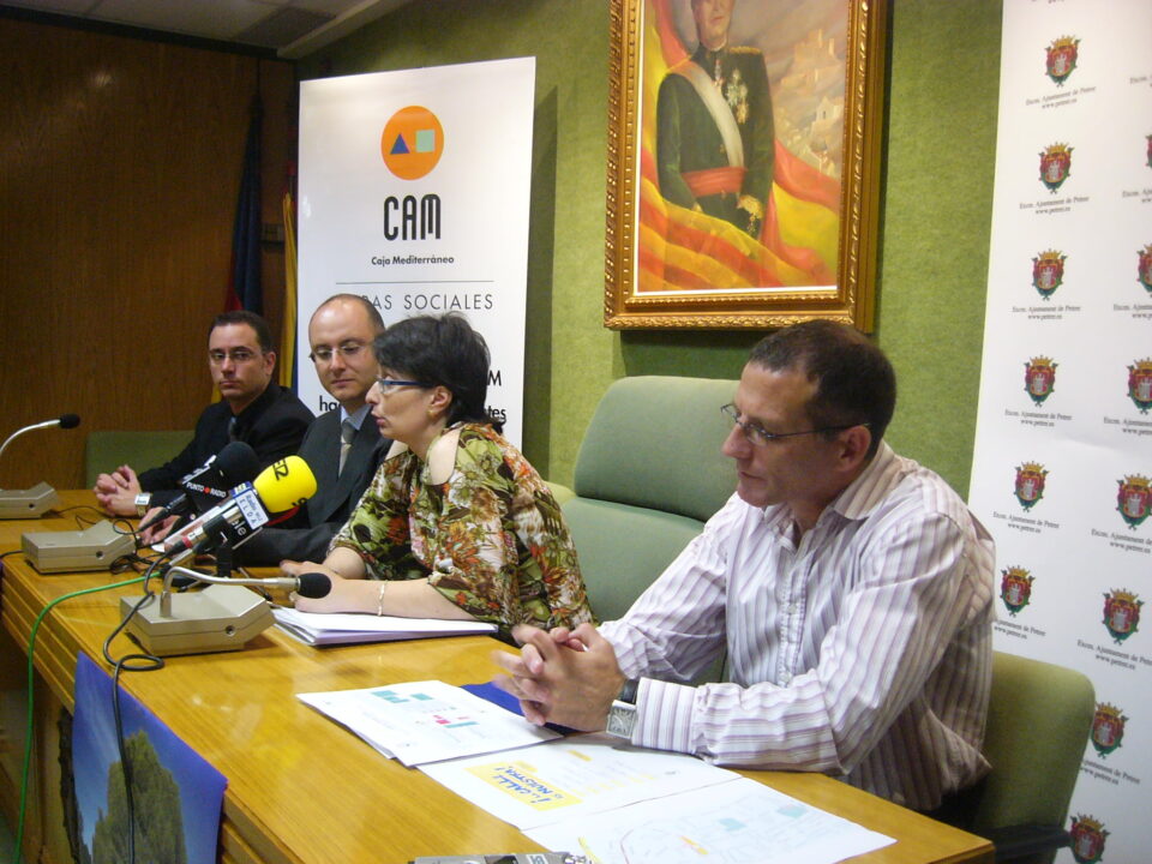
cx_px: 576
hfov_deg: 52.6
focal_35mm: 35
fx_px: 1165
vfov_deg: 40.7
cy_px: 432
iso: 200
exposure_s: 1/20
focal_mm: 5.8
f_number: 2.8
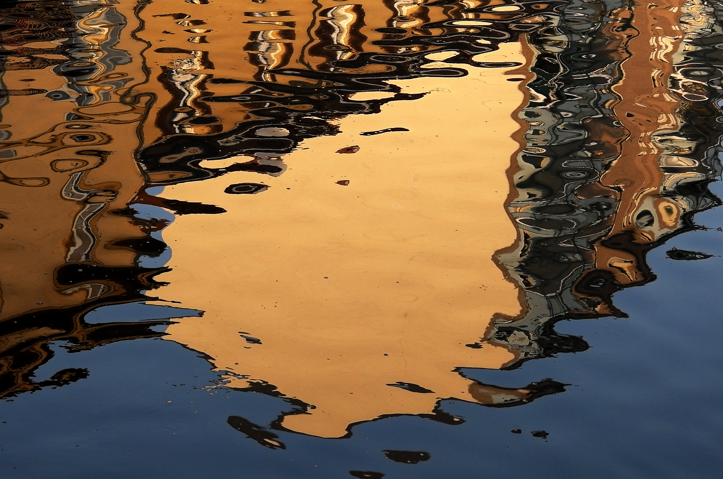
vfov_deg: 13.1
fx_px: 2085
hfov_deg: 19.6
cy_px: 196
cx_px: 230
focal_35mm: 104
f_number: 6.4
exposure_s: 1/500
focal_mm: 46
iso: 800
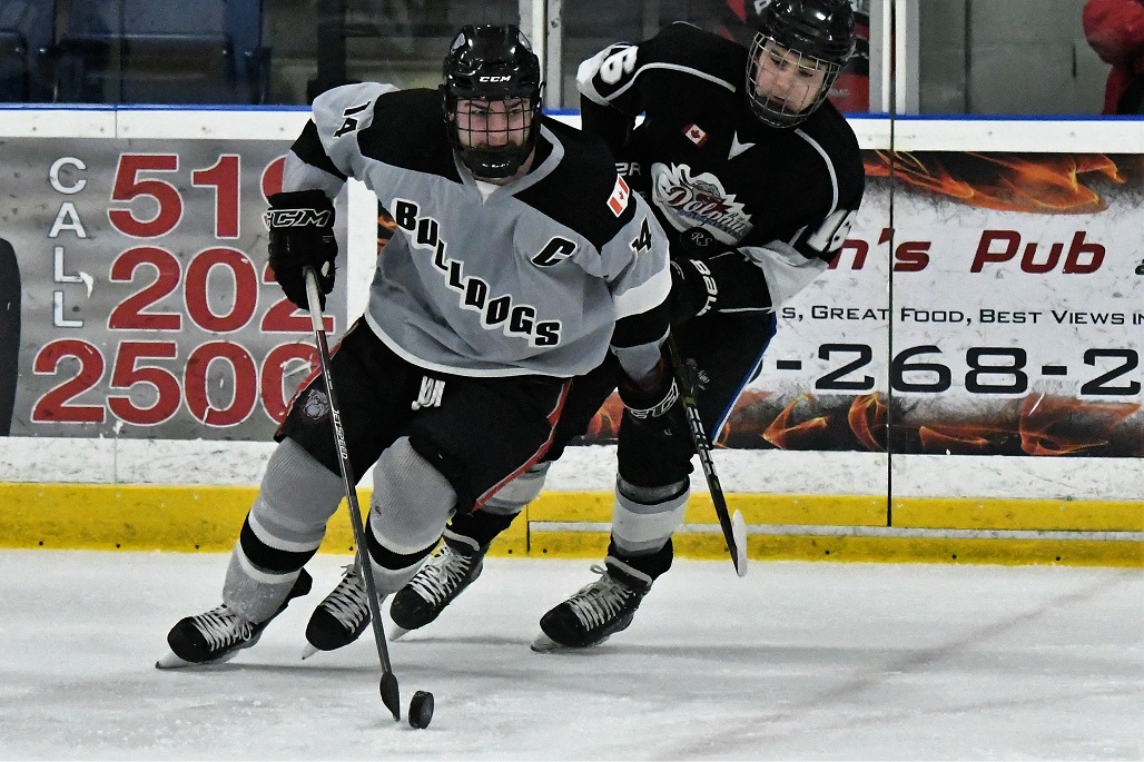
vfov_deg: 7.9
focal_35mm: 174
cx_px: 572
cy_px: 381
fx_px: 5528
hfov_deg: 11.8
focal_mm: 116
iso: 14400
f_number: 4.5
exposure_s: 1/2000
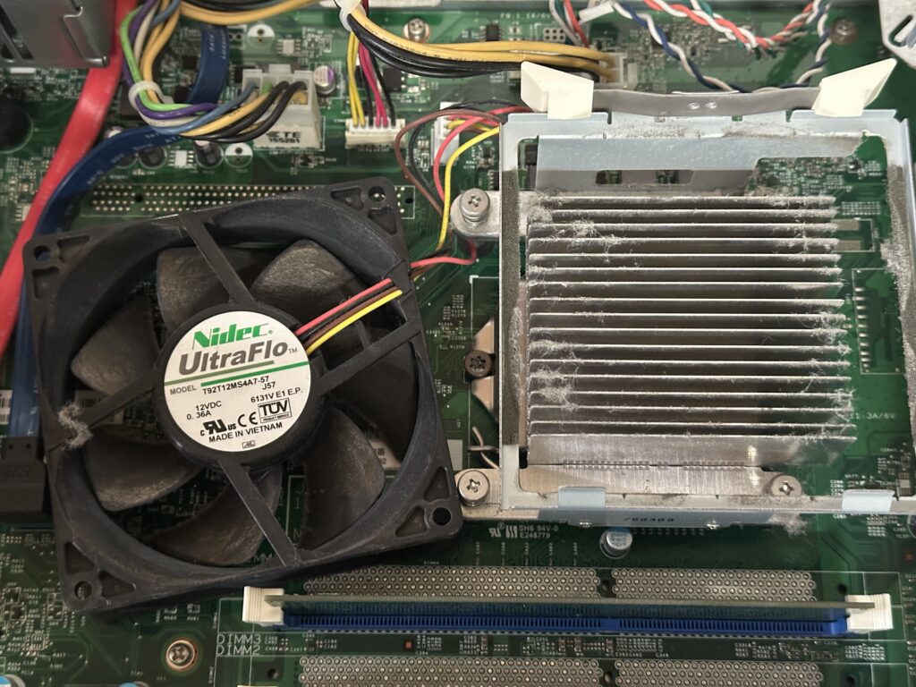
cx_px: 458
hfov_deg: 39.7
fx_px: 1270
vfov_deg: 30.3
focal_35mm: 48
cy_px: 344
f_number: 1.78
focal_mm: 6.86
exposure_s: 1/25
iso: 640
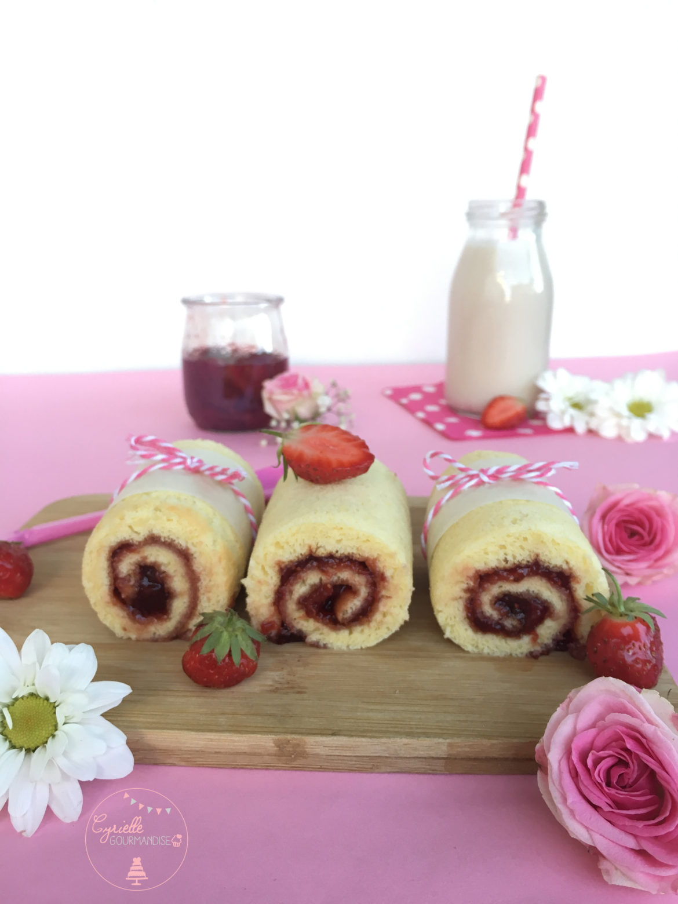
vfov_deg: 61.7
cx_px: 339
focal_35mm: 29
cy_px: 452
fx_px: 757
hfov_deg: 48.2
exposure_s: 1/33
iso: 32
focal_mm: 4.15
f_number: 2.2
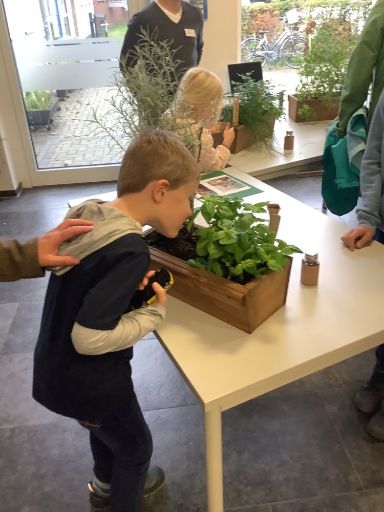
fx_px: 459
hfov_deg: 45.4
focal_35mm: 31
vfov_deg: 58.4
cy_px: 256
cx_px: 192
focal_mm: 3.3
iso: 160
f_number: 2.4
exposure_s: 1/50
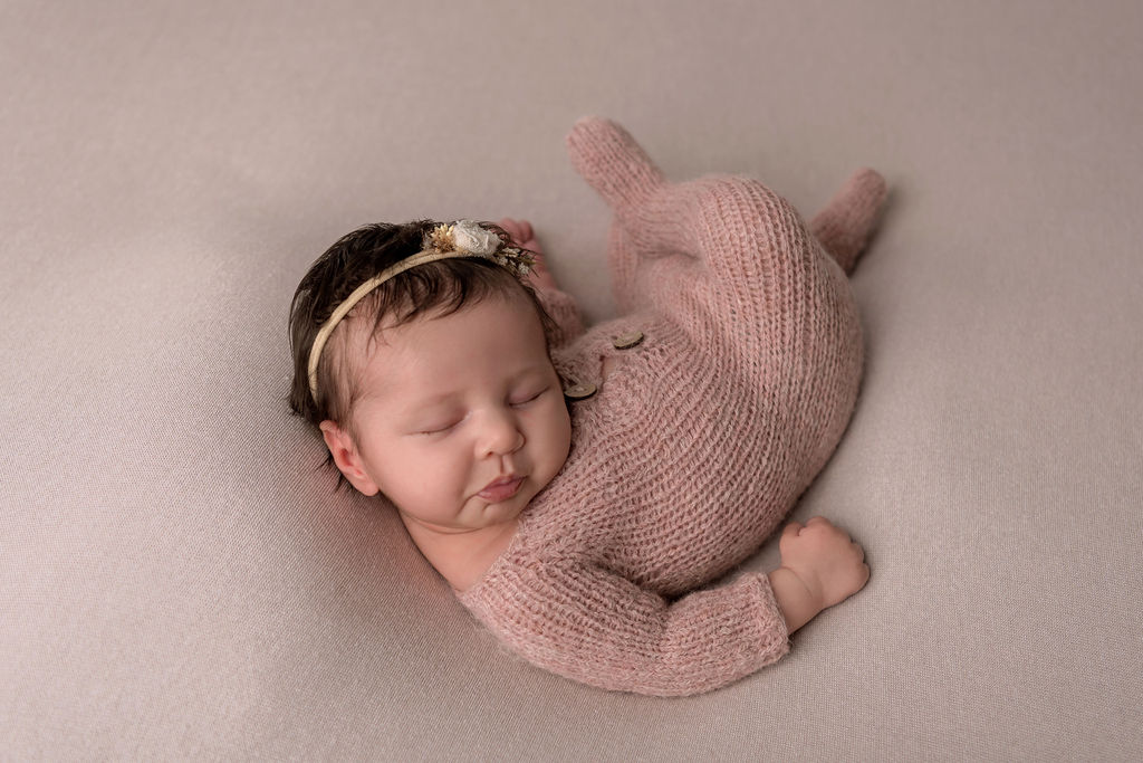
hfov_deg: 50.7
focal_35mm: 38
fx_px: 1207
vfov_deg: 35.1
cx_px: 572
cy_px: 382
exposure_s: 1/200
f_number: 3.2
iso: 125
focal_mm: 38
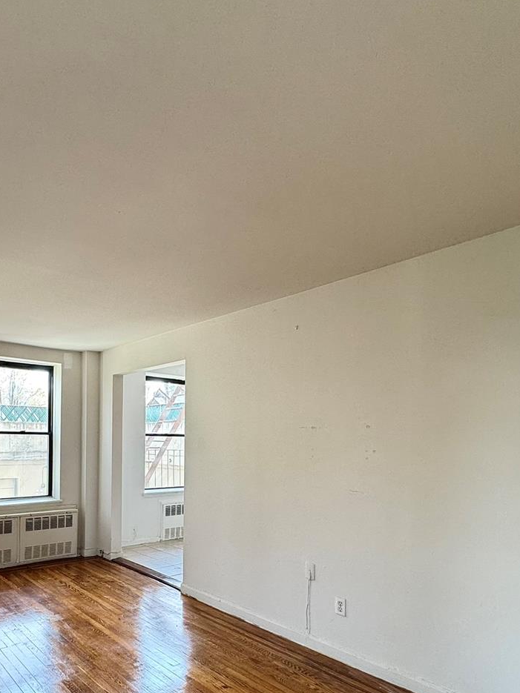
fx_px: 461
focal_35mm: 23
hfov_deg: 55.9
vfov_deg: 72.5
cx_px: 127
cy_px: 440
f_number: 2.2
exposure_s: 1/120
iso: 200
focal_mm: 2.22
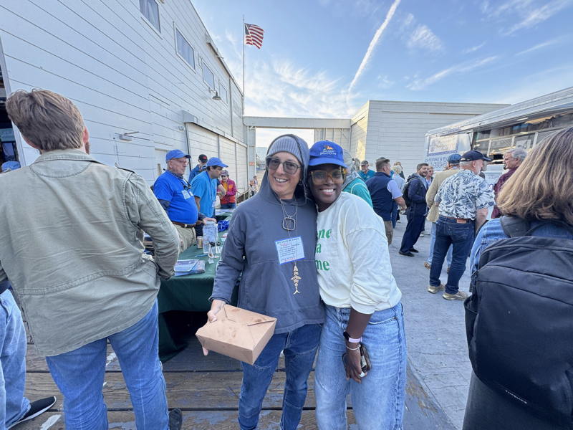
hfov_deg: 102.1
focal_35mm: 14
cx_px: 286
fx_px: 232
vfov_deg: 85.7
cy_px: 215
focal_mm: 2.22
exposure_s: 1/115
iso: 40
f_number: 2.2
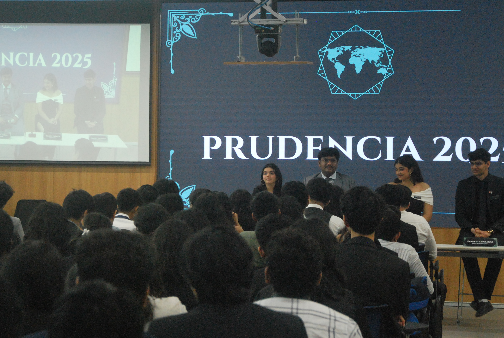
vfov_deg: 11.1
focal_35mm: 124
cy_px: 132
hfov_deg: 16.5
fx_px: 1738
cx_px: 192
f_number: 5.3
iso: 1250
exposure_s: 1/125
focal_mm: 58
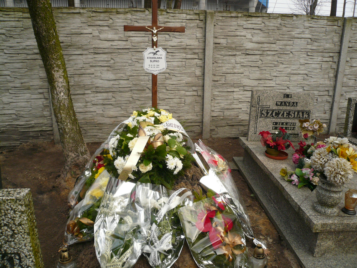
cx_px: 178
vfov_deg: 49.7
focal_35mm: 28
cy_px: 134
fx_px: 289
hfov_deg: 63.4
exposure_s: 1/200
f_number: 2.8
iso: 100
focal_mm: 4.6
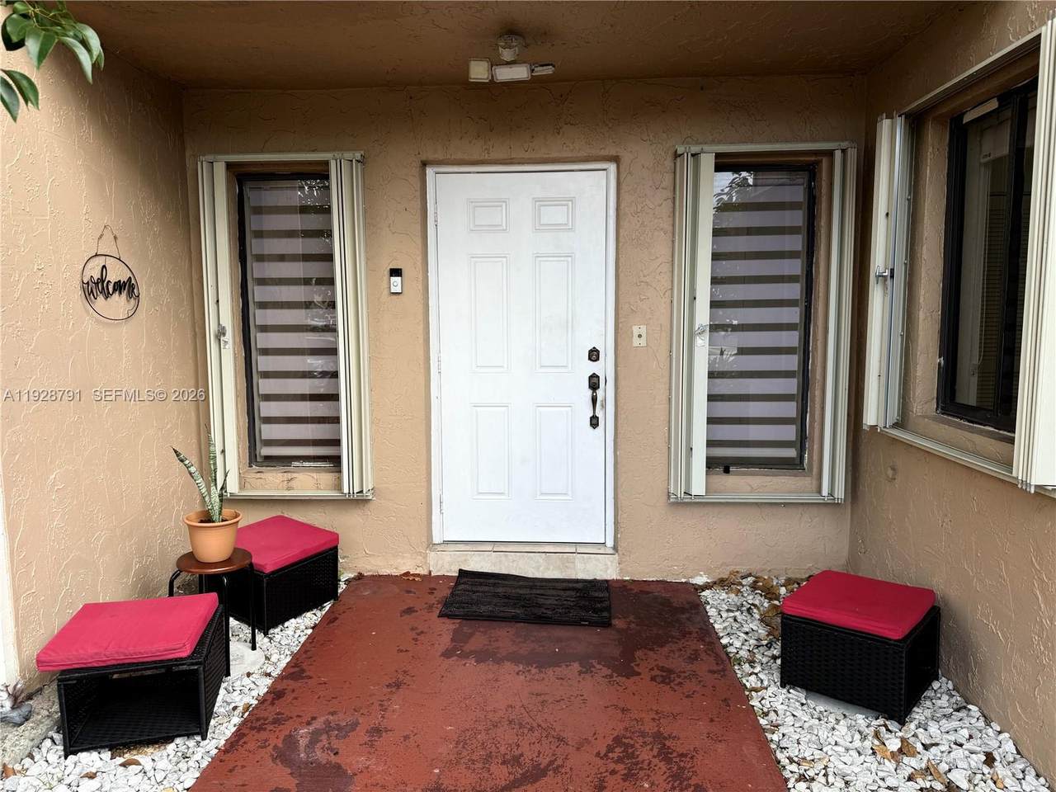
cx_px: 528
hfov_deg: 71.6
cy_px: 396
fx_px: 732
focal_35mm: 24
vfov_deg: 56.8
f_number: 1.78
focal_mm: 6.76
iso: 80
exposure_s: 1/598
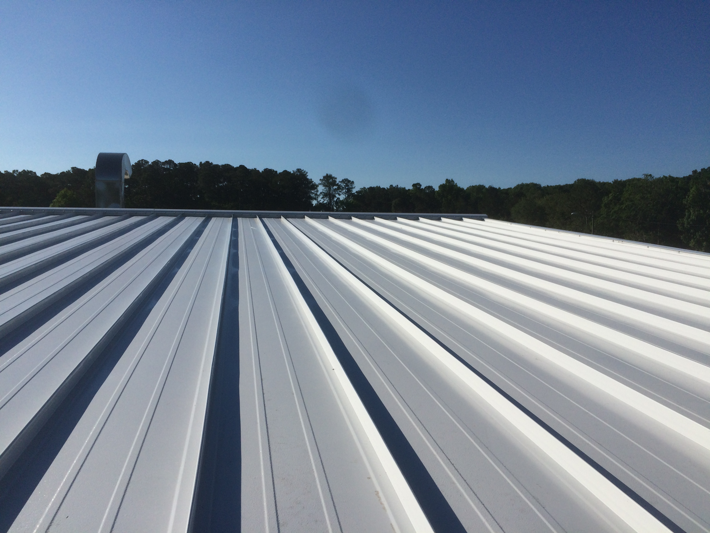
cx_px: 355
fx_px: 595
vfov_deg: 48.2
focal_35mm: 29
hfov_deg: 61.7
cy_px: 266
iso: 32
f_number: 2.2
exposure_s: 1/6849
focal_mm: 4.15
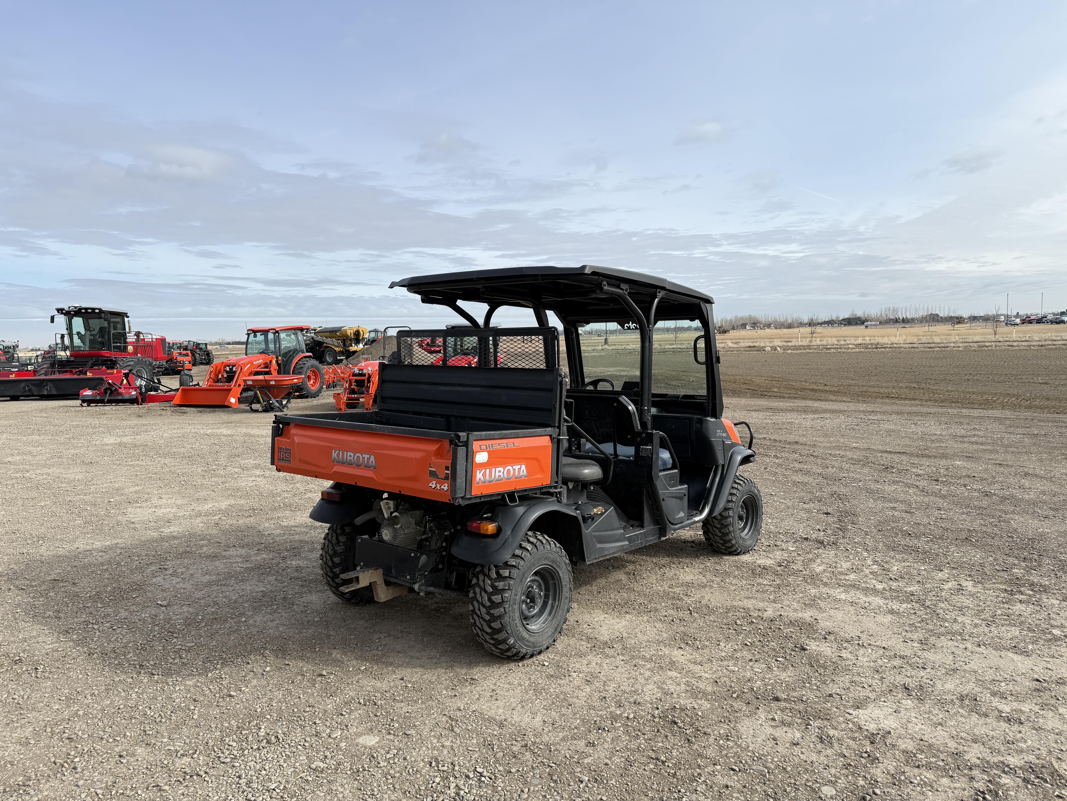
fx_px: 740
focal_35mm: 24
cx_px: 534
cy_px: 400
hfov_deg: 71.6
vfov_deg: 56.8
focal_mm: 6.76
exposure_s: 1/2801
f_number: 1.78
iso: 80
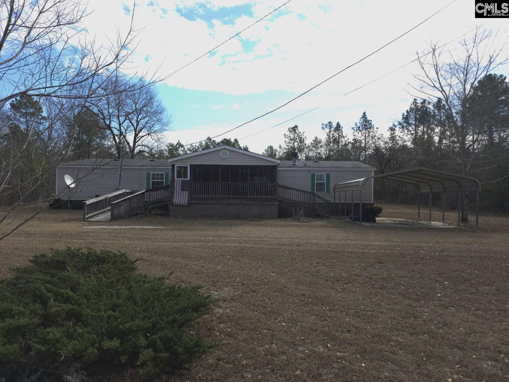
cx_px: 254
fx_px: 338
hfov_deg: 73.9
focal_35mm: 23
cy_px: 191
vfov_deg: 58.9
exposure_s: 1/23872
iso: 500
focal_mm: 6.3
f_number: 1.7
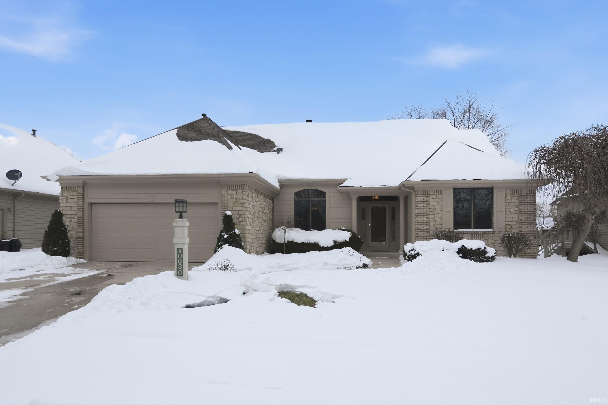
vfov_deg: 54.6
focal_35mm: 23
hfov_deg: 75.5
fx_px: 393
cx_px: 304
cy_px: 202
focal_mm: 15.5
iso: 800
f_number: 4
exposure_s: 1/4000
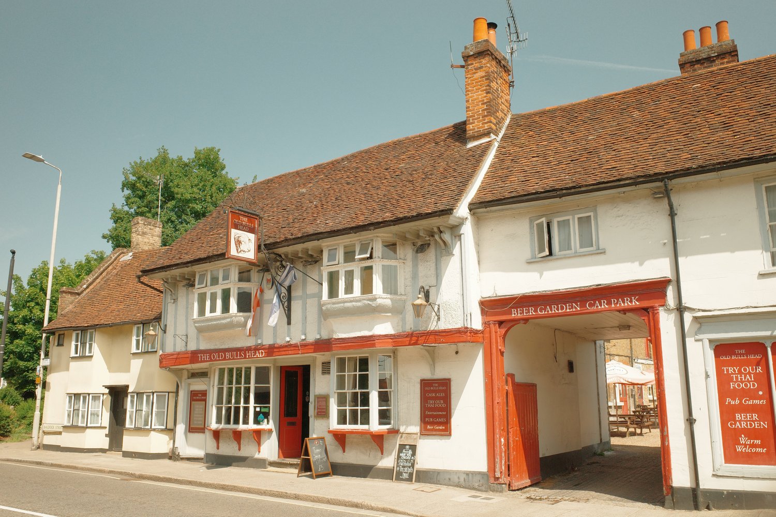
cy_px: 258
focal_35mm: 28
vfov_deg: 46.4
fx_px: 604
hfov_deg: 65.5
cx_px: 388
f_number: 5
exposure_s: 1/400
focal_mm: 18.3
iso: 200
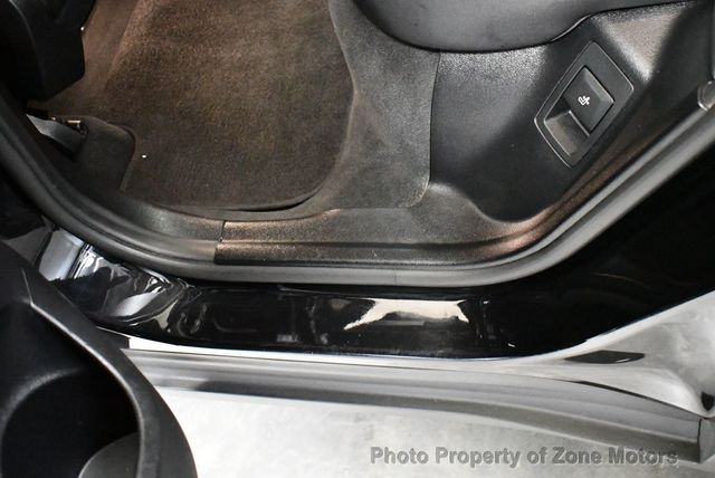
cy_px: 239
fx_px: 835
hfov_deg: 46.4
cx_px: 358
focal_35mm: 42
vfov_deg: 32.0
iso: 12800
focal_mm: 21
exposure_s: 1/50
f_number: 3.8
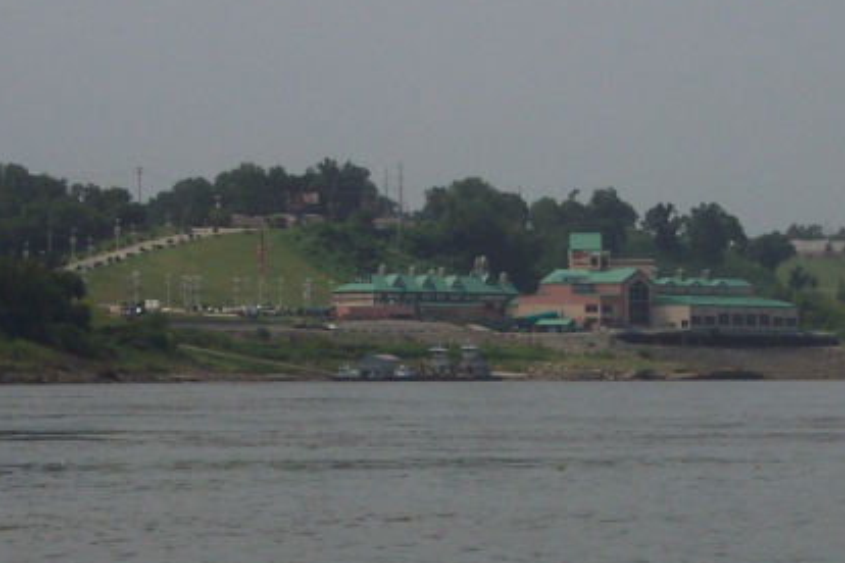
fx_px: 4577
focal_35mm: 195
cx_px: 567
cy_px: 256
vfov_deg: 7.0
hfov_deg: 10.5
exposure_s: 1/1000
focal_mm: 21.3
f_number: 8
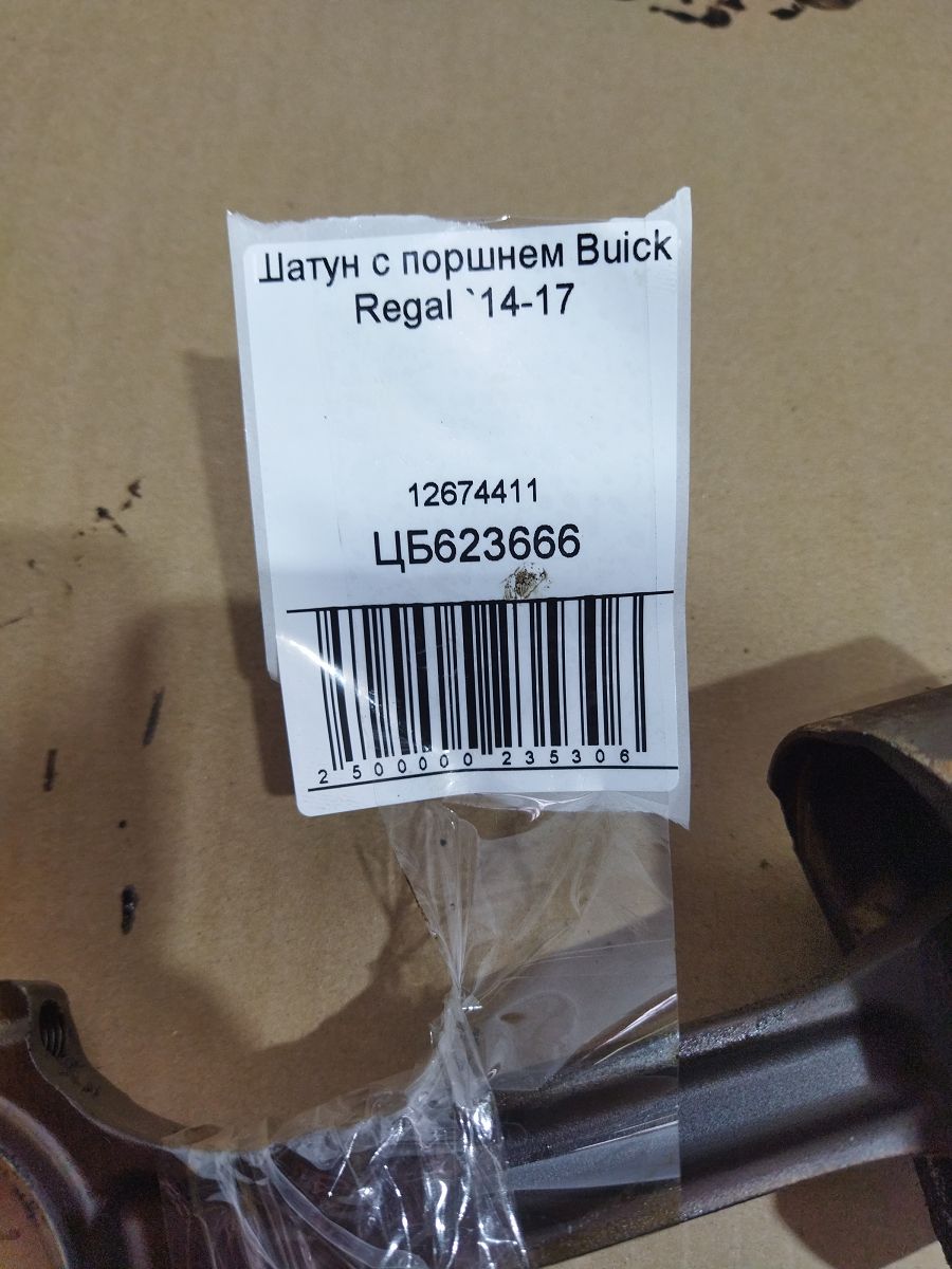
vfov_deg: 65.3
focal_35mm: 27
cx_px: 476
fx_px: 990
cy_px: 634
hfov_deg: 51.4
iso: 141
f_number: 1.79
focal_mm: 4.71
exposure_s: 1/50
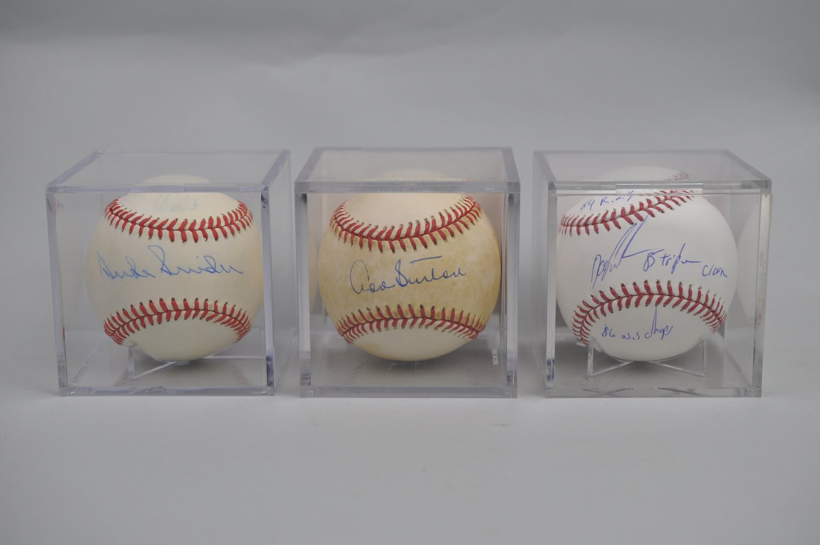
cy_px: 272
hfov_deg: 33.4
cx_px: 410
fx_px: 1365
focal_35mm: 60
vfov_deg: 22.6
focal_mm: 40
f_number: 5
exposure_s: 1/100
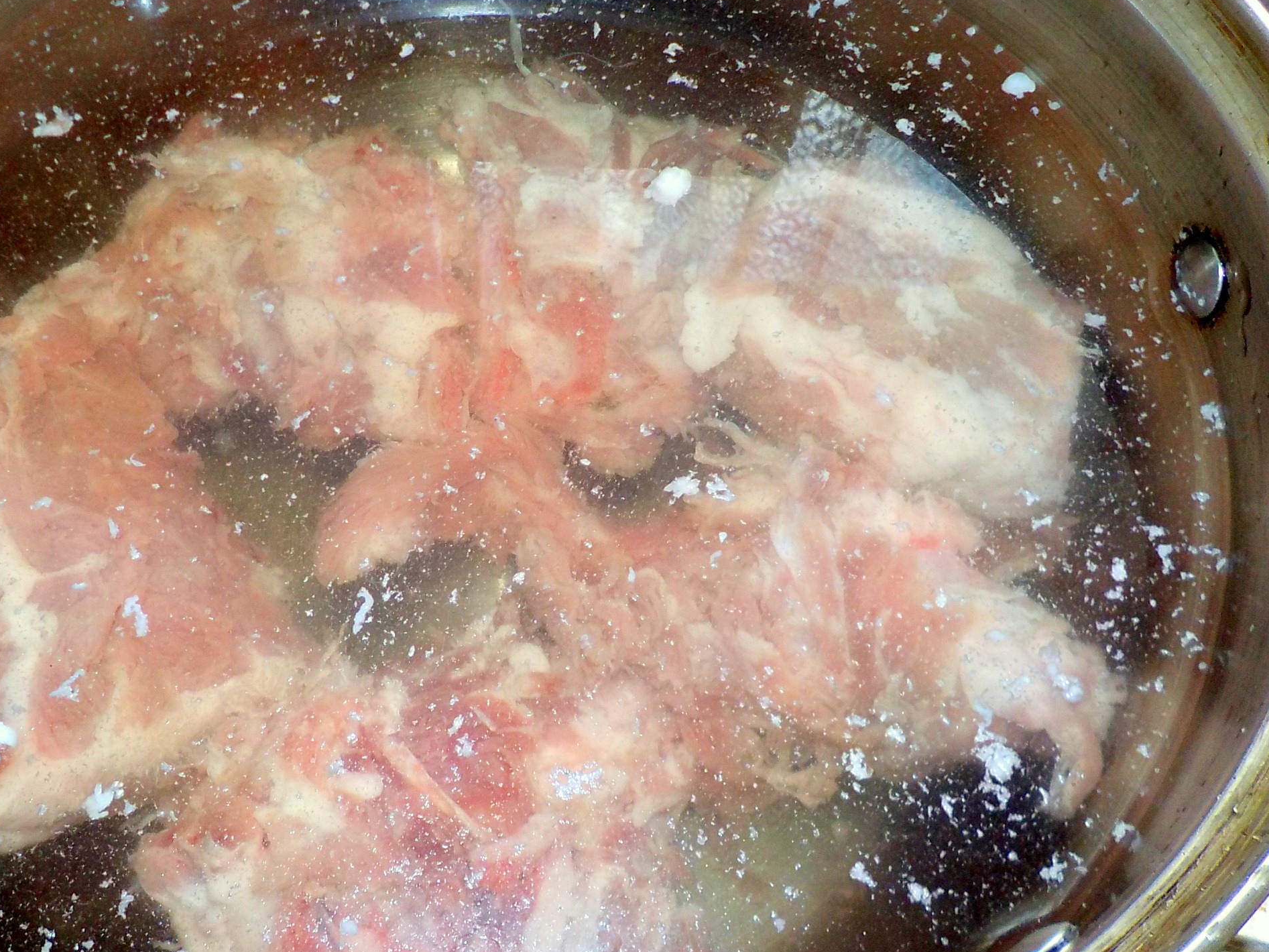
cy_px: 432
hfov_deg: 51.1
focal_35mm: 36
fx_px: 1320
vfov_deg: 39.6
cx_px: 519
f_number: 3.3
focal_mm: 4.1
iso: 200
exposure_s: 1/30
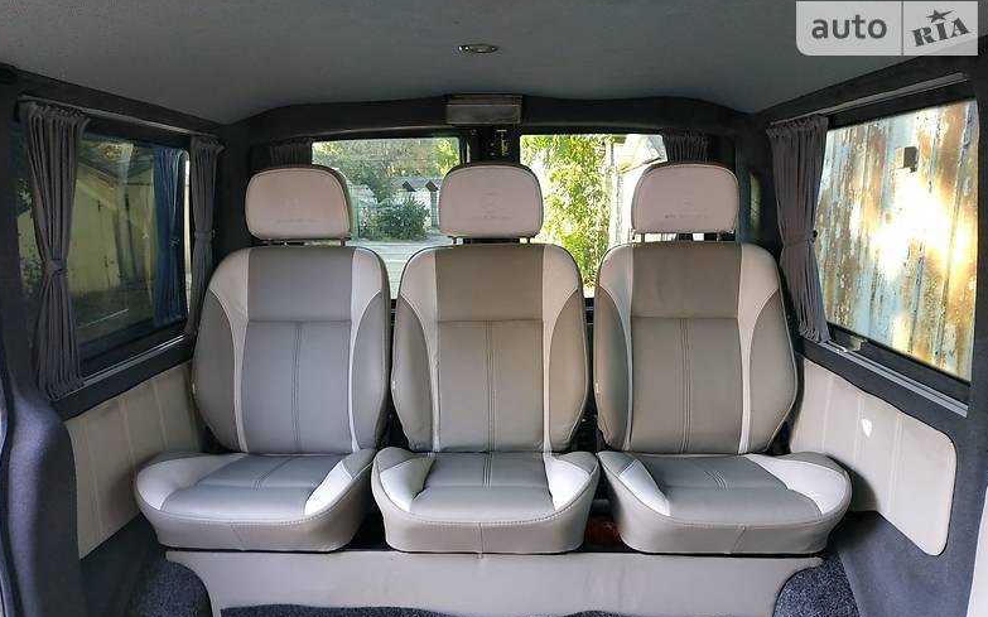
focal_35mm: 26
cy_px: 365
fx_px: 700
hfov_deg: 70.4
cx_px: 492
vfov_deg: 47.3
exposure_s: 1/25
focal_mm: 3.9
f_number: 1.9
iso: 200
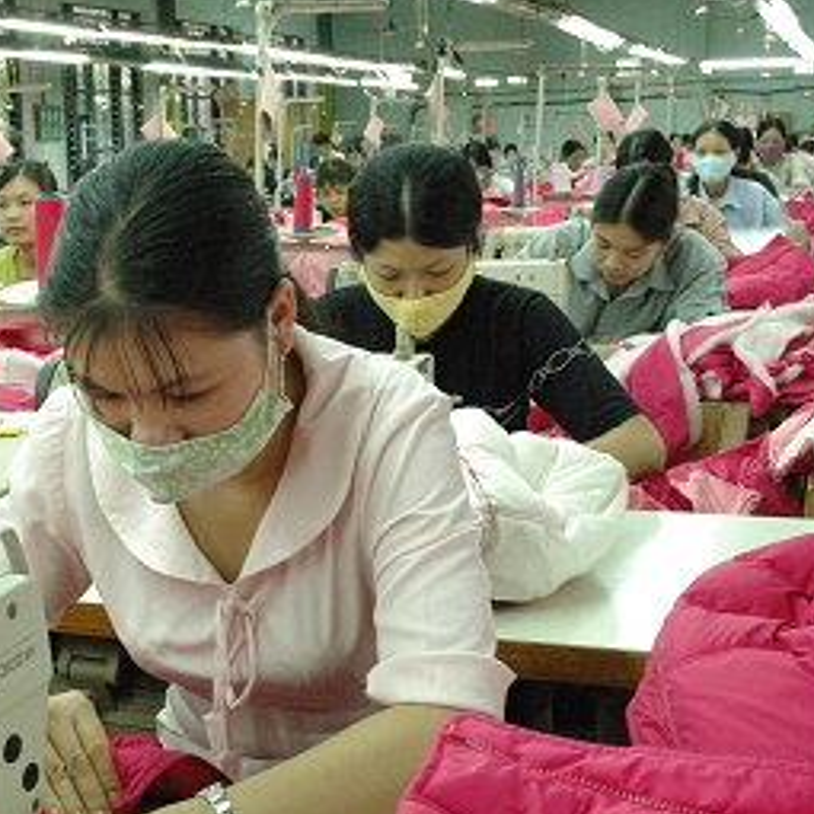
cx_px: 121
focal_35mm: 55
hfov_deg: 30.1
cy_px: 511
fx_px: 1463
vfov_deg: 31.0
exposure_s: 1/25
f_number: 8
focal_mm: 22
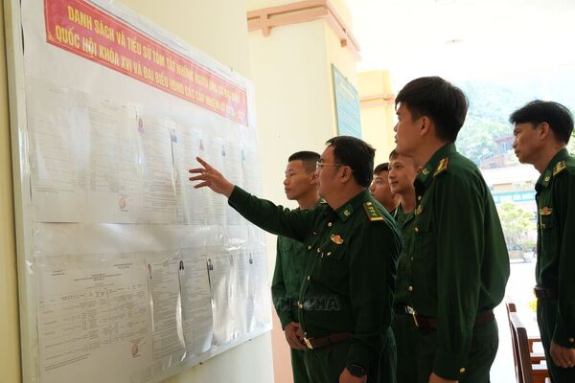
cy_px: 192
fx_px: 671
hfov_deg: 46.4
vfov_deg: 31.9
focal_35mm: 42
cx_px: 288
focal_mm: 28
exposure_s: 1/60
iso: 100
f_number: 4.5
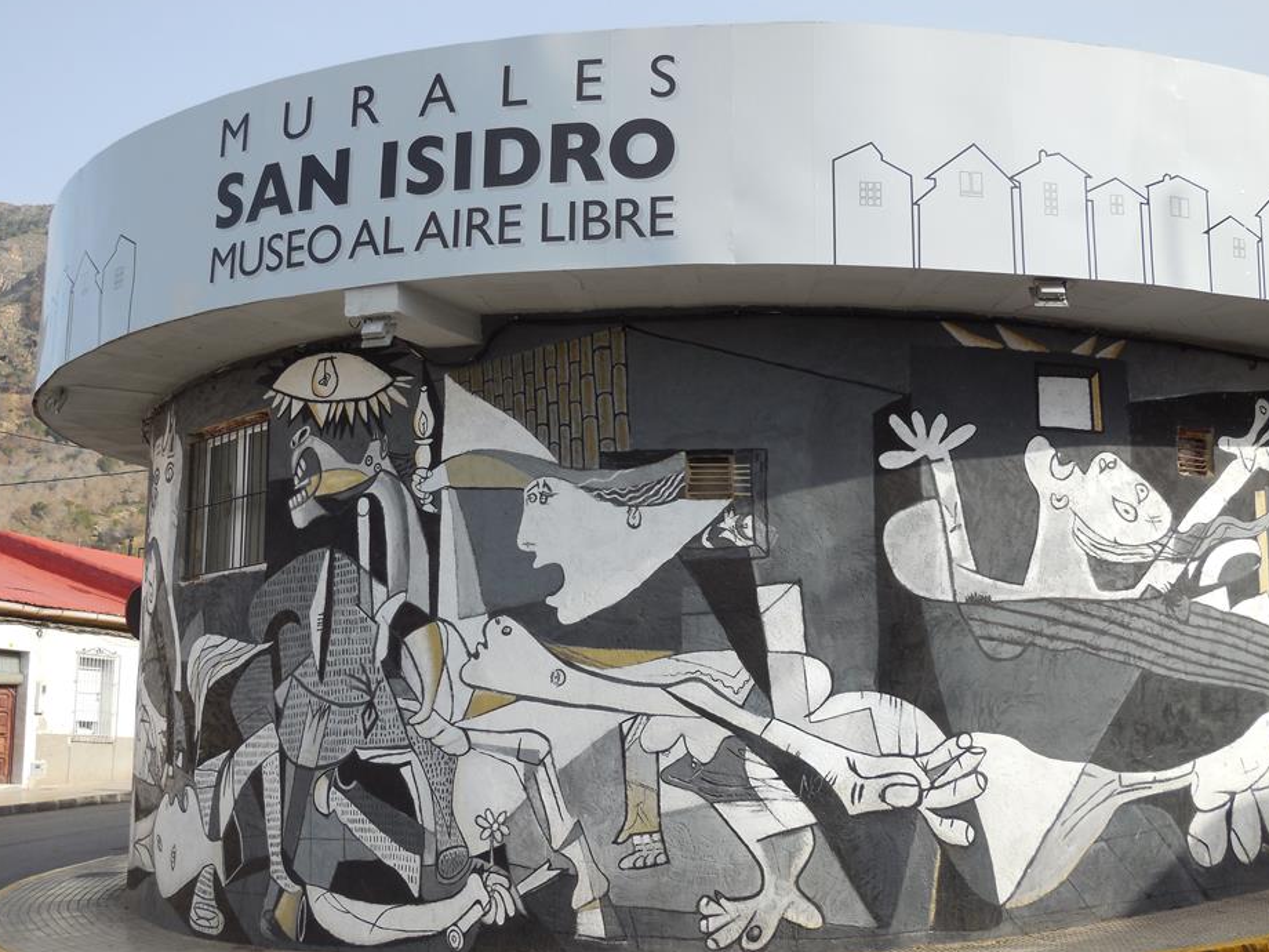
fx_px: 1833
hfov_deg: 38.2
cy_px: 502
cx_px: 654
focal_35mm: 50
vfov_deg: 29.1
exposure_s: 1/640
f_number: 3.8
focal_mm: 8.2
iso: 125
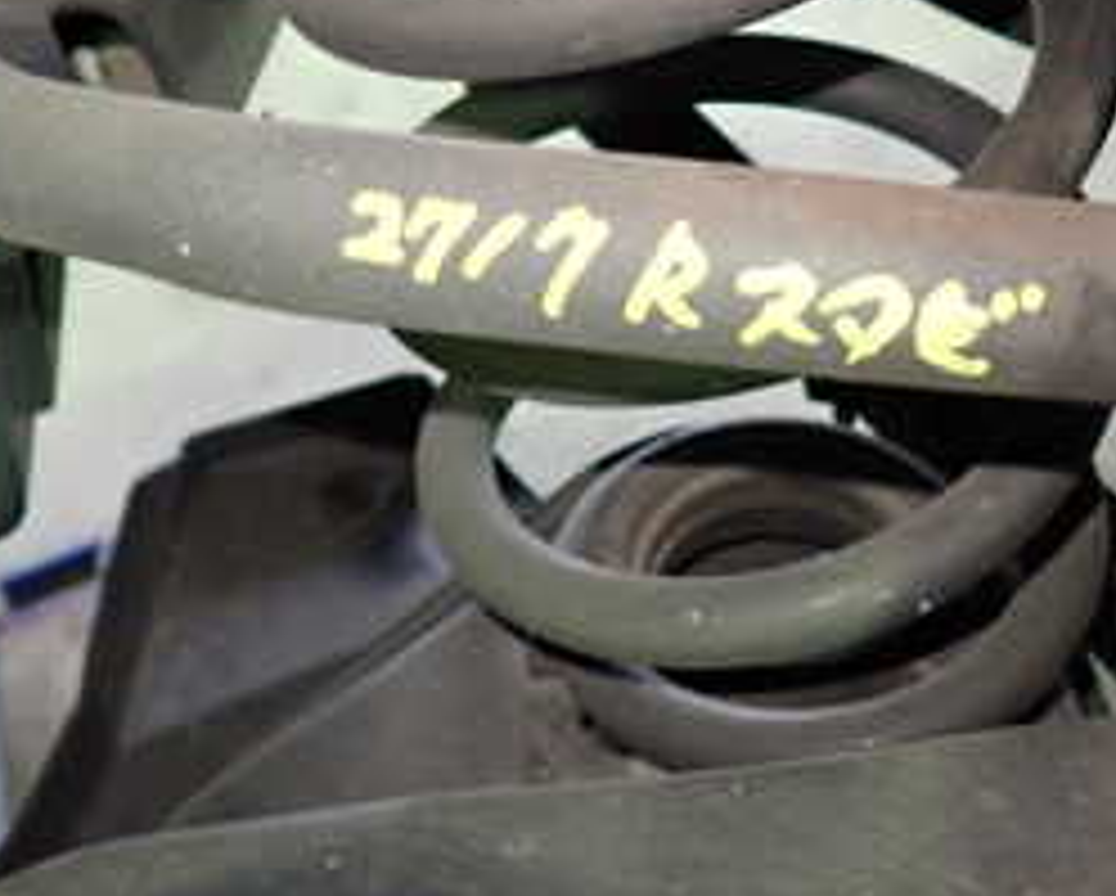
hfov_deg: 31.9
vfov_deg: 25.5
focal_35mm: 59
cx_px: 639
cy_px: 225
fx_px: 1951
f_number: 2
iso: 640
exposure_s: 1/30
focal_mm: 4.5
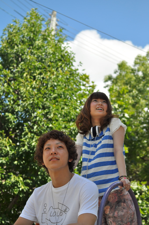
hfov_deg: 25.7
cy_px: 112
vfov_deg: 37.9
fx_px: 327
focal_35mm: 52
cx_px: 74
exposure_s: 1/2500
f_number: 2.8
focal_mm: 35
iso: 200
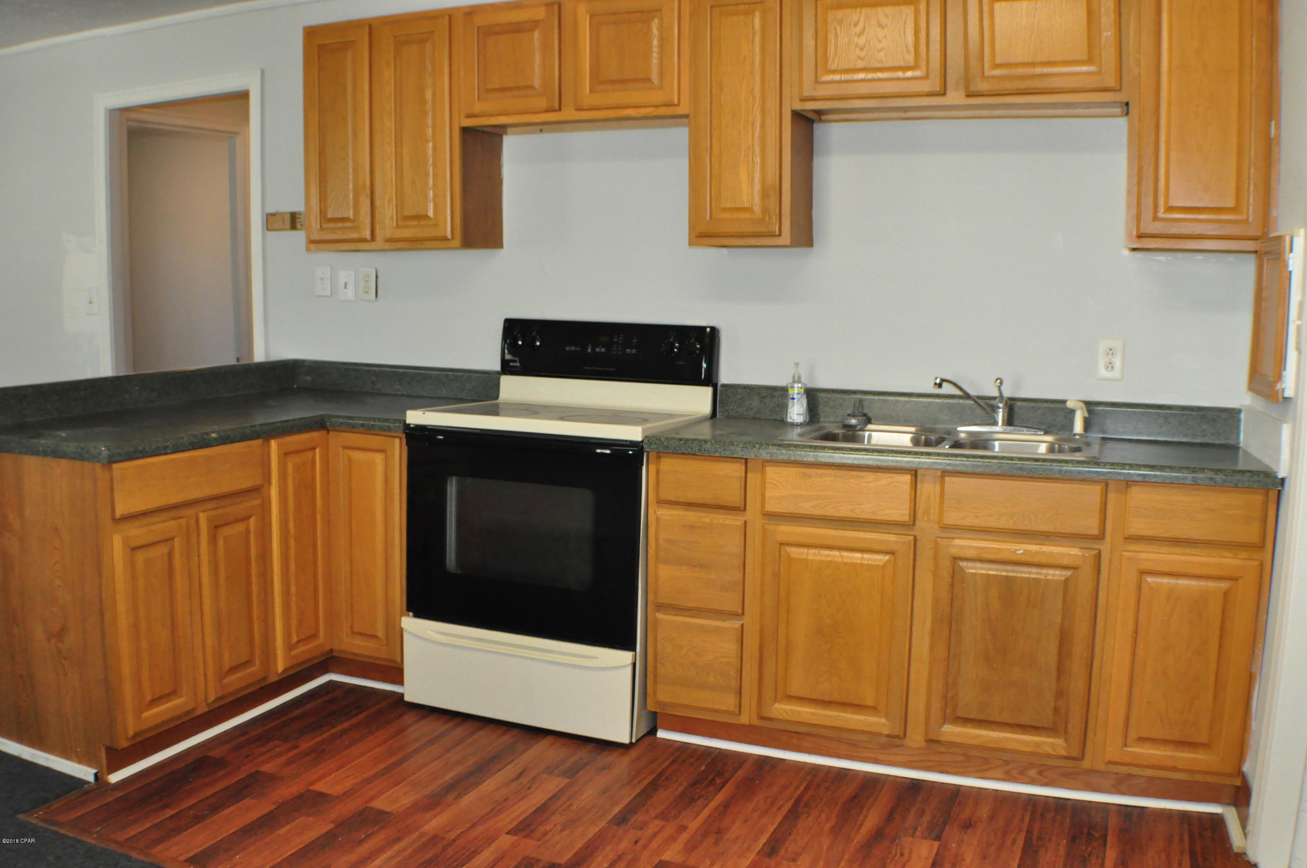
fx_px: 1414
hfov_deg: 49.6
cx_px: 654
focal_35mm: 39
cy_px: 434
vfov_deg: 34.1
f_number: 8
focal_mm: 26
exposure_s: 1/60
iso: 1800
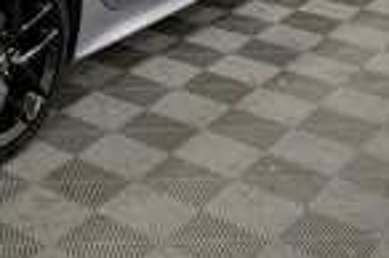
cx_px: -88
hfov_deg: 22.6
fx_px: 885
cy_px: -82
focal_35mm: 82
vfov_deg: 15.7
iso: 1250
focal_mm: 20
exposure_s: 1/125
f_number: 5.6
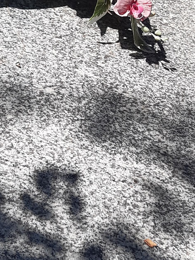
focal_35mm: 95
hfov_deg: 15.6
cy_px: 38
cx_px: 109
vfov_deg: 20.3
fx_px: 714
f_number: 1.7
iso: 40
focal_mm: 3.92
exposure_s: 1/1305
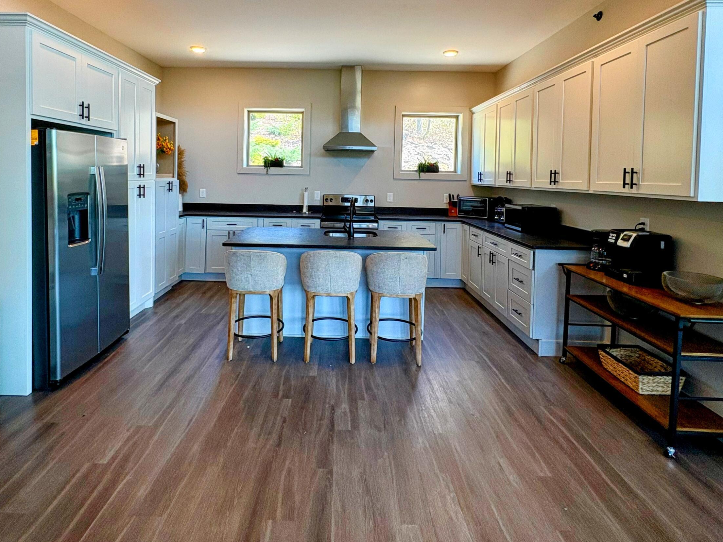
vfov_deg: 67.0
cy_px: 185
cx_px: 334
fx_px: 397
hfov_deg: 84.5
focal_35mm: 19
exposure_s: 1/120
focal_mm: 2.22
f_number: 2.2
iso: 125
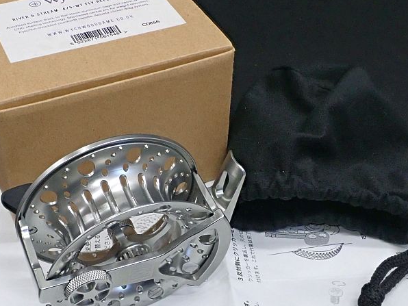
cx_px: 176
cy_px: 166
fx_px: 601
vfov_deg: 28.5
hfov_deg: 37.4
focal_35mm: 51
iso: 800
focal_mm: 6.86
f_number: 3.5
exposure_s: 1/40
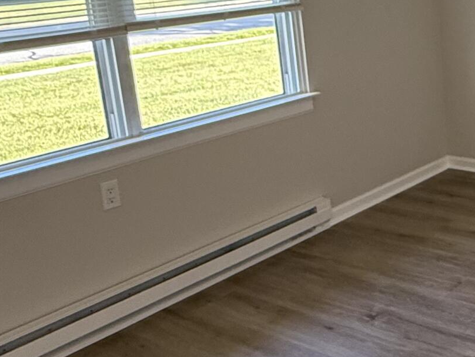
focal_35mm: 52
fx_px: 714
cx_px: 547
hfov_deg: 31.7
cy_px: 81
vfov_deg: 27.6
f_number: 2.2
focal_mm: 2.22
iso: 320
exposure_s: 1/120
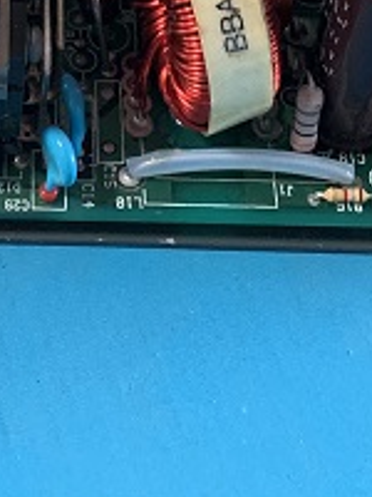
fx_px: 1505
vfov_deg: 17.8
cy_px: -98
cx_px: 24
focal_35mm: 105
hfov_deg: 13.9
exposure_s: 1/51
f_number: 1.8
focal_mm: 4.25
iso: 400
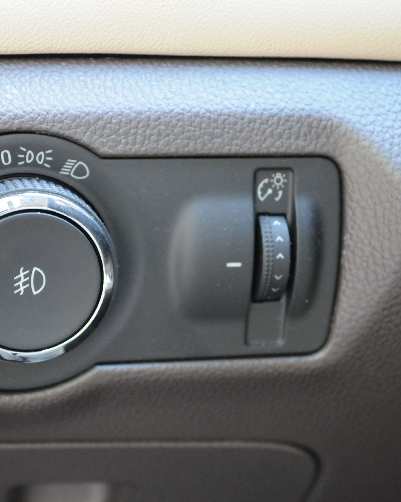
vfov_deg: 21.3
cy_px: 252
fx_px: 1335
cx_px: 145
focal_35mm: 90
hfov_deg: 17.1
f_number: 5.6
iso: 2000
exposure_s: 1/50
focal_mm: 42
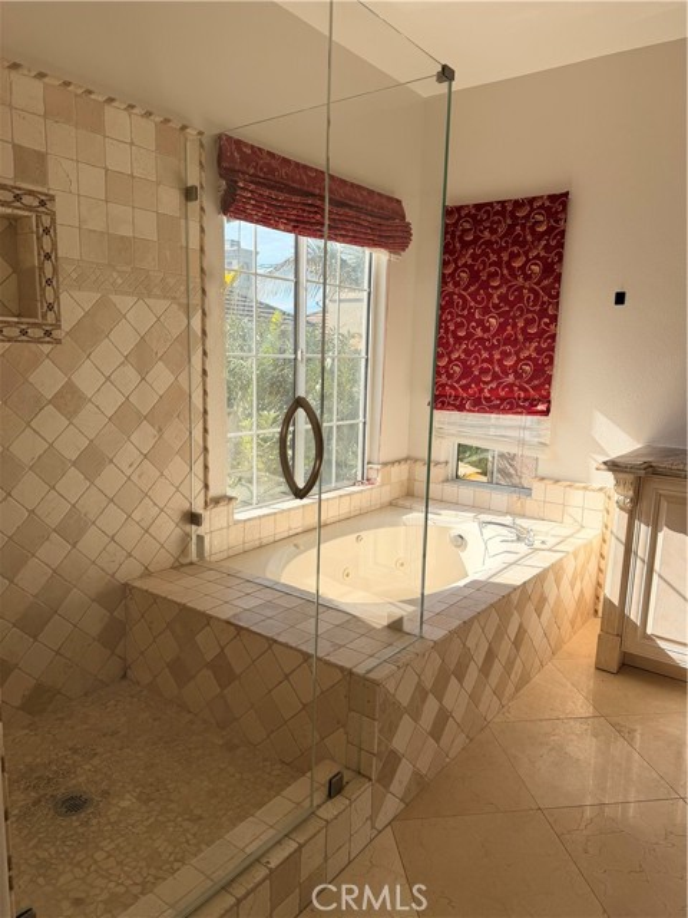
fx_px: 636
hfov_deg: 56.8
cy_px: 459
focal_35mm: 24
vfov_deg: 71.6
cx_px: 344
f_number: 1.78
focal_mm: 6.76
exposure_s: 1/2525
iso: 100
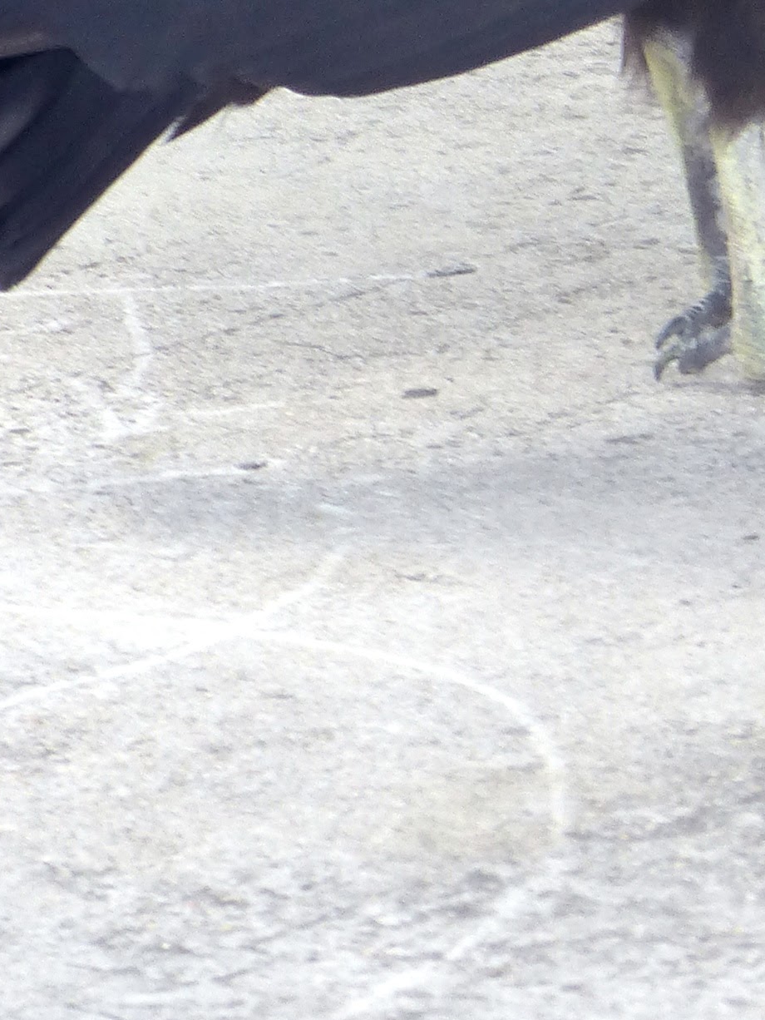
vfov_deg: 3.1
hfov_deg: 2.3
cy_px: -493
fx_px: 18734
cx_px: 828
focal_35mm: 636
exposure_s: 1/160
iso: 160
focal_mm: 35.1
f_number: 4
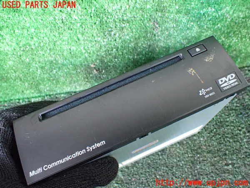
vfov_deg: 46.8
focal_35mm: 30
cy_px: 94
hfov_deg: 60.0
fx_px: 217
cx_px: 125
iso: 800
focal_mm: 5.4
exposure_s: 1/40
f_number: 2.3
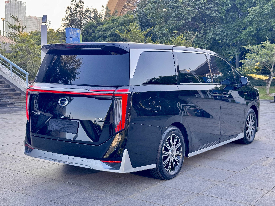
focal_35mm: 48
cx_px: 138
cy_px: 103
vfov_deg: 30.3
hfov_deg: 39.7
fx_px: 381
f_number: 1.78
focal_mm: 6.76
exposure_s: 1/197
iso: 64
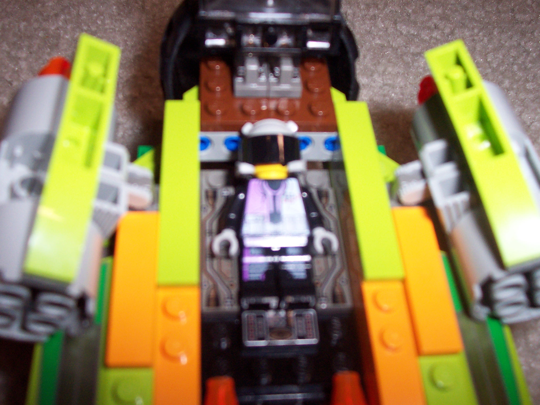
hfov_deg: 50.1
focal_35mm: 37
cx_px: 270
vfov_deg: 38.7
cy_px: 202
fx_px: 577
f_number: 2.8
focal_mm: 5.6
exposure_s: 1/60
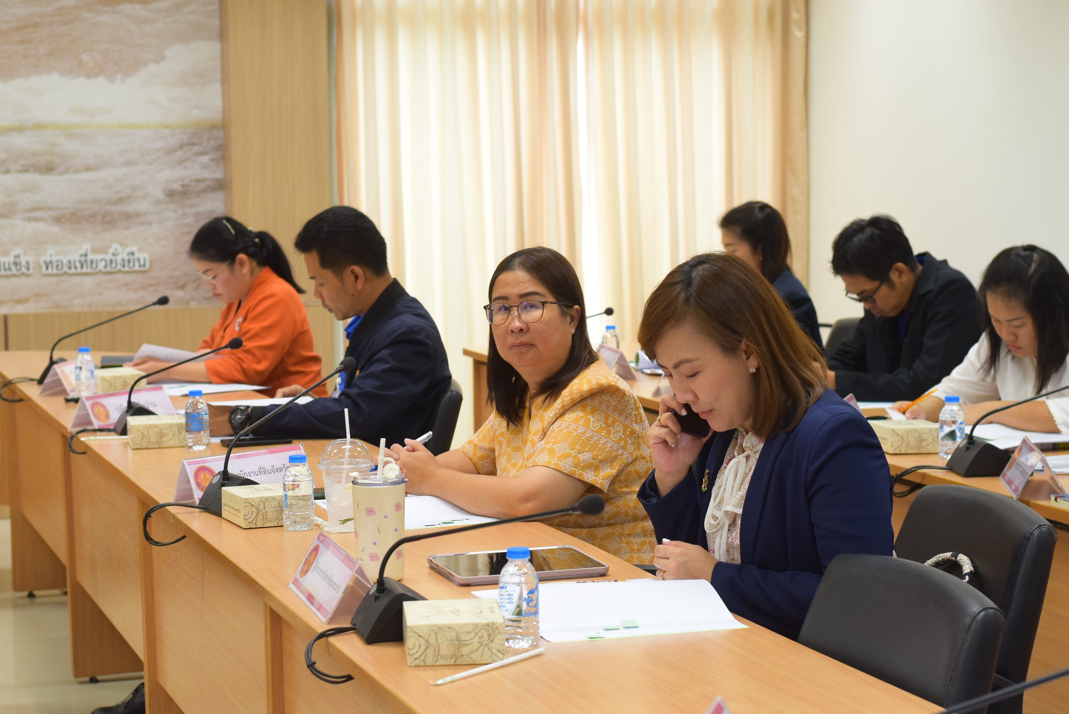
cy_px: 357
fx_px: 2228
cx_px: 534
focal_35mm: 75
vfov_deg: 18.2
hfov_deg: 27.0
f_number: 5
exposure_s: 1/100
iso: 1250
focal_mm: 50
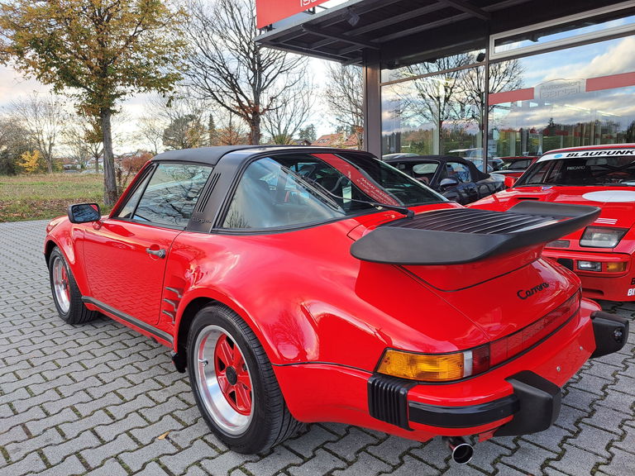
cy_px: 238
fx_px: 440
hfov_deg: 71.6
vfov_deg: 56.8
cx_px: 318
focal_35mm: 24
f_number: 1.8
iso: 50
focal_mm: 5.23
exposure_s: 1/102
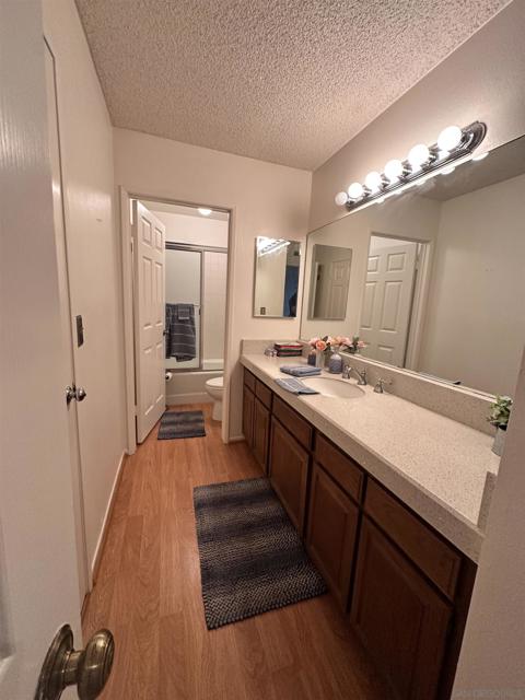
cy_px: 350
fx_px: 283
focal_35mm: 14
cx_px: 262
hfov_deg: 85.7
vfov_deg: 102.1
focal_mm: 2.22
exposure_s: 1/60
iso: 250
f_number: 2.2
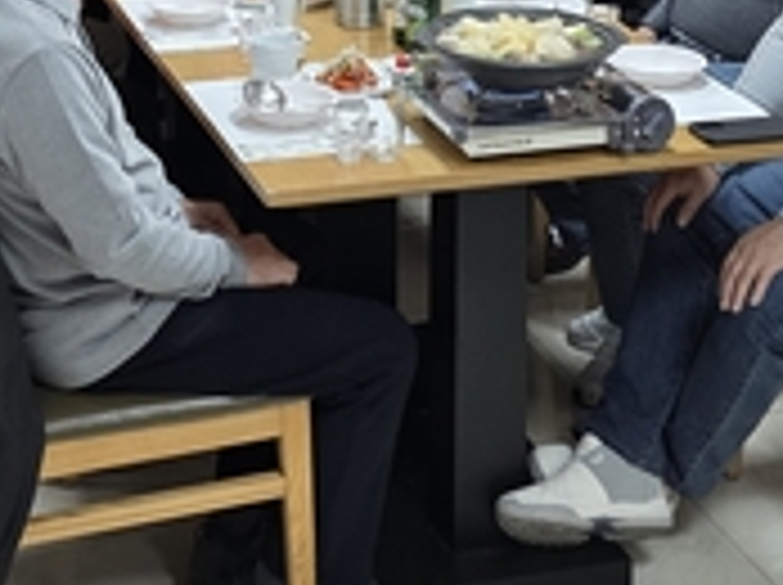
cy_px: -508
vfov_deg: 14.2
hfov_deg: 21.7
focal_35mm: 90
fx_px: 2033
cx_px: 279
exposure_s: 1/120
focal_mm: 6.3
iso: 160
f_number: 1.7
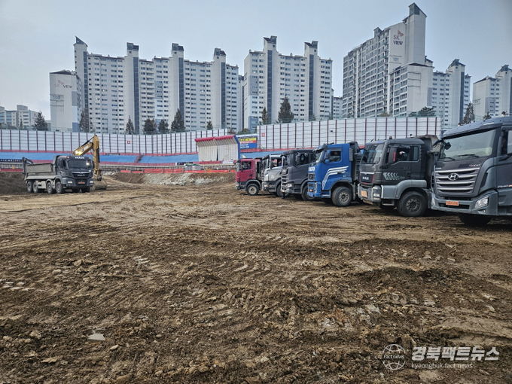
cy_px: 192
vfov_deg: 58.9
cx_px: 256
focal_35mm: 23
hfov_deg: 73.9
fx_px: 340
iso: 250
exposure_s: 1/120
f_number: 1.8
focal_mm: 5.4
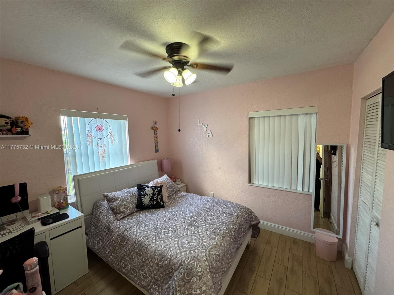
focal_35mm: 14
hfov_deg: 102.1
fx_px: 159
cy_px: 148
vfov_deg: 85.7
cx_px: 197
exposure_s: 1/60
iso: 250
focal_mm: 2.22
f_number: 2.2
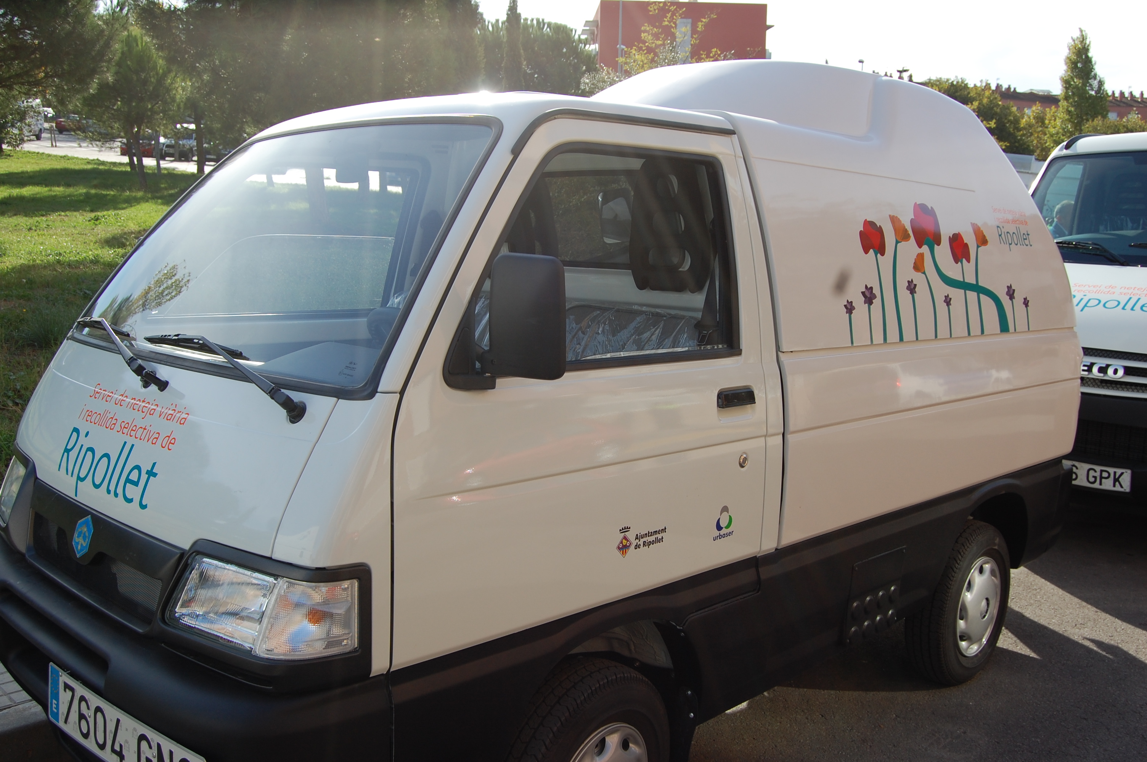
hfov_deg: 57.3
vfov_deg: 39.9
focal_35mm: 33
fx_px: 1050
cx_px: 574
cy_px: 381
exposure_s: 1/250
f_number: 8
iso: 200
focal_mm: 22
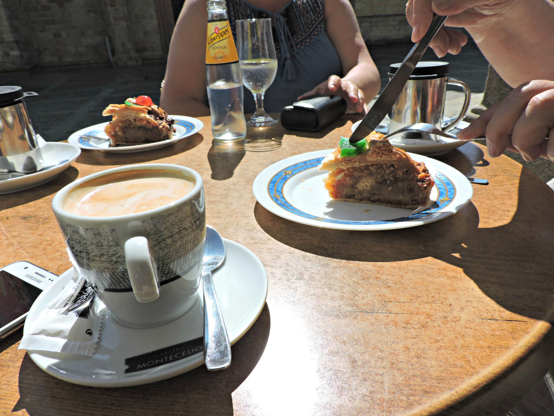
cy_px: 208
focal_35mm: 24
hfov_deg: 71.6
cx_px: 277
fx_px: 384
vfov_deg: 56.8
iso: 100
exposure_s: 1/1600
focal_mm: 4.3
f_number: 3.7
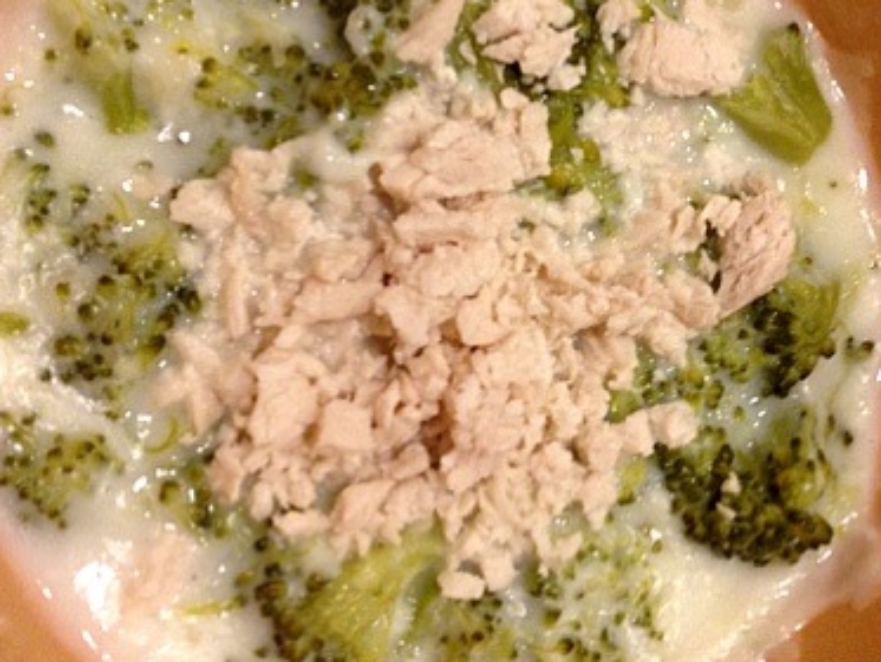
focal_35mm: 60
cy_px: 246
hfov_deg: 31.5
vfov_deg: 24.4
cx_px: 671
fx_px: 1528
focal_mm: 4.28
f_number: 2.4
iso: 125
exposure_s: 1/20
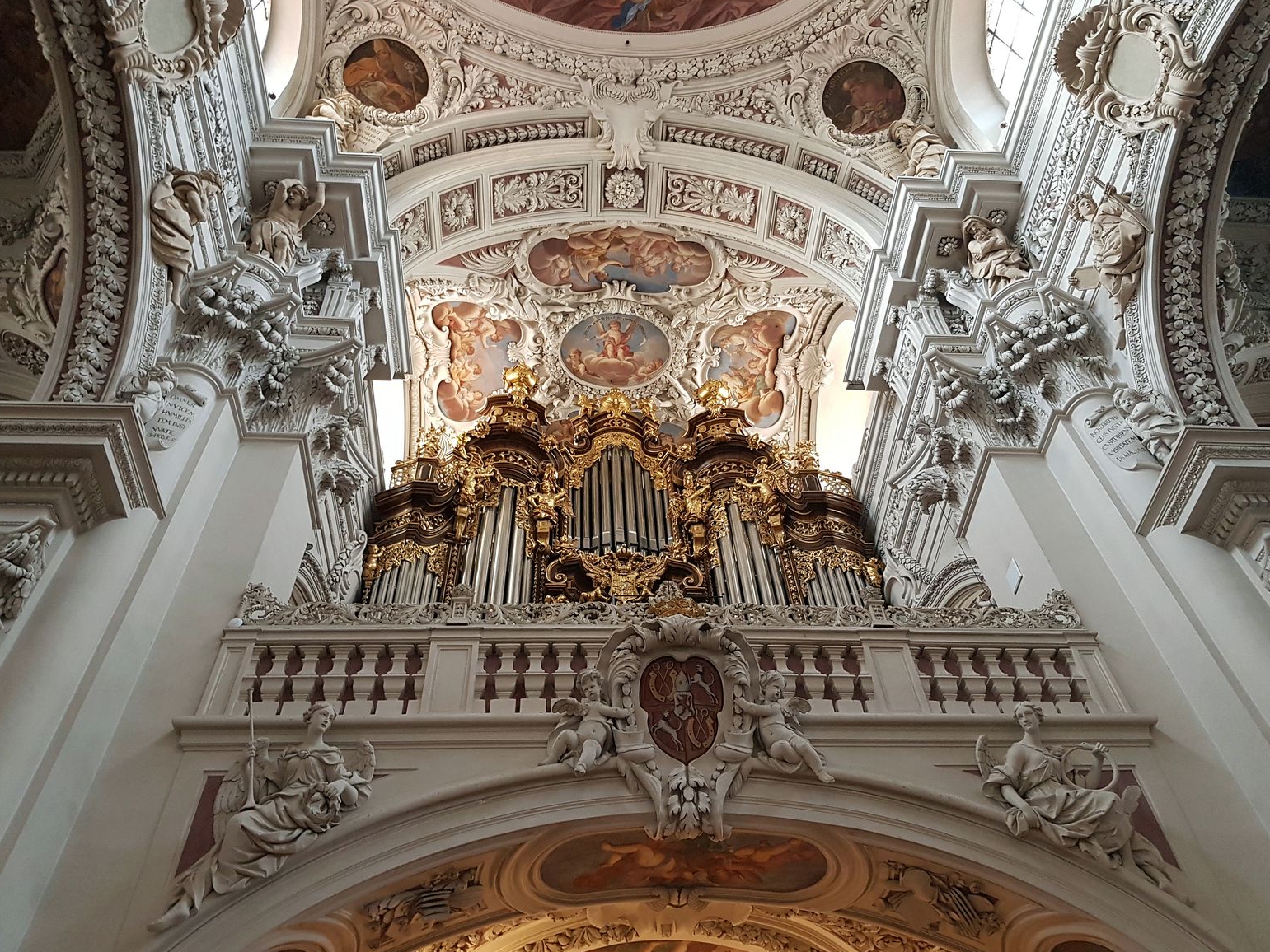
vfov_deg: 51.4
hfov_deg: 65.3
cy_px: 464
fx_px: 991
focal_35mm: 27
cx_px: 637
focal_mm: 4.2
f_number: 1.7
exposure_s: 1/16
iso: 200
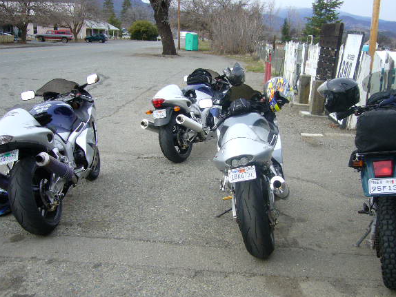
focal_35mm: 39
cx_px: 202
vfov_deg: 36.8
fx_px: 446
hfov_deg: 47.8
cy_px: 150
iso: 100
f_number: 2.8
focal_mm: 5.8
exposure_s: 1/400
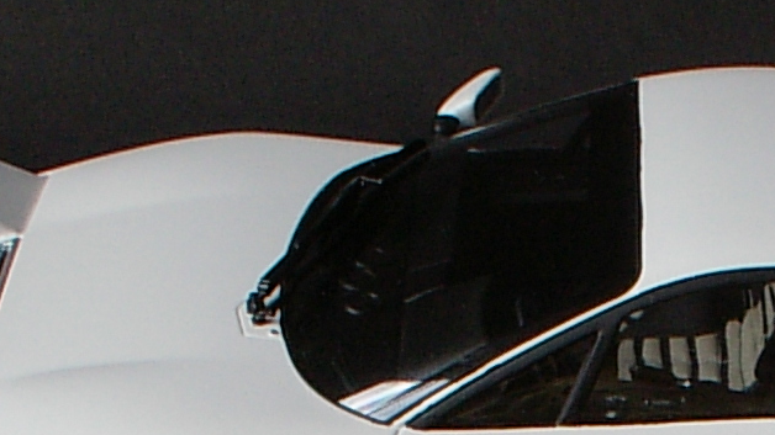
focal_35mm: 148
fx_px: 3041
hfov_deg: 14.4
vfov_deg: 8.0
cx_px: 611
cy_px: 713
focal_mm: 5.8
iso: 100
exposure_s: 1/110
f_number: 4.7
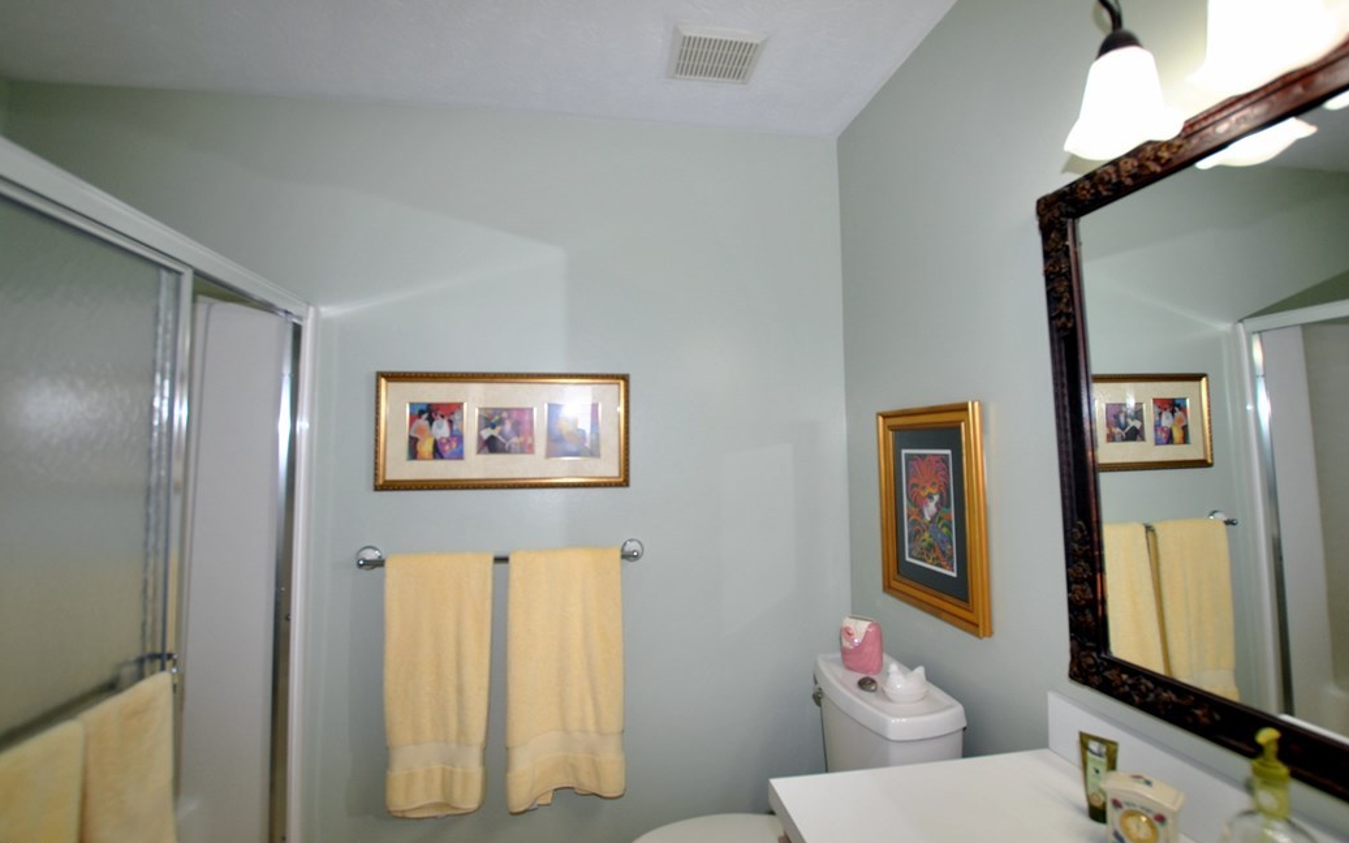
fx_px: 588
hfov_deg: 97.8
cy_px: 407
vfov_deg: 71.2
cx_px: 669
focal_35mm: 16
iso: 200
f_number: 4
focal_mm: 10
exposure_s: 1/60
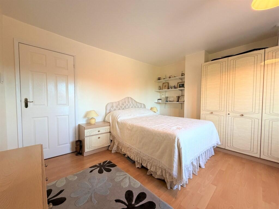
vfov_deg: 85.7
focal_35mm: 14
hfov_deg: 102.1
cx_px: 140
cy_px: 104
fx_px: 113
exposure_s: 1/107
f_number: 2.2
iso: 320
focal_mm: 2.22
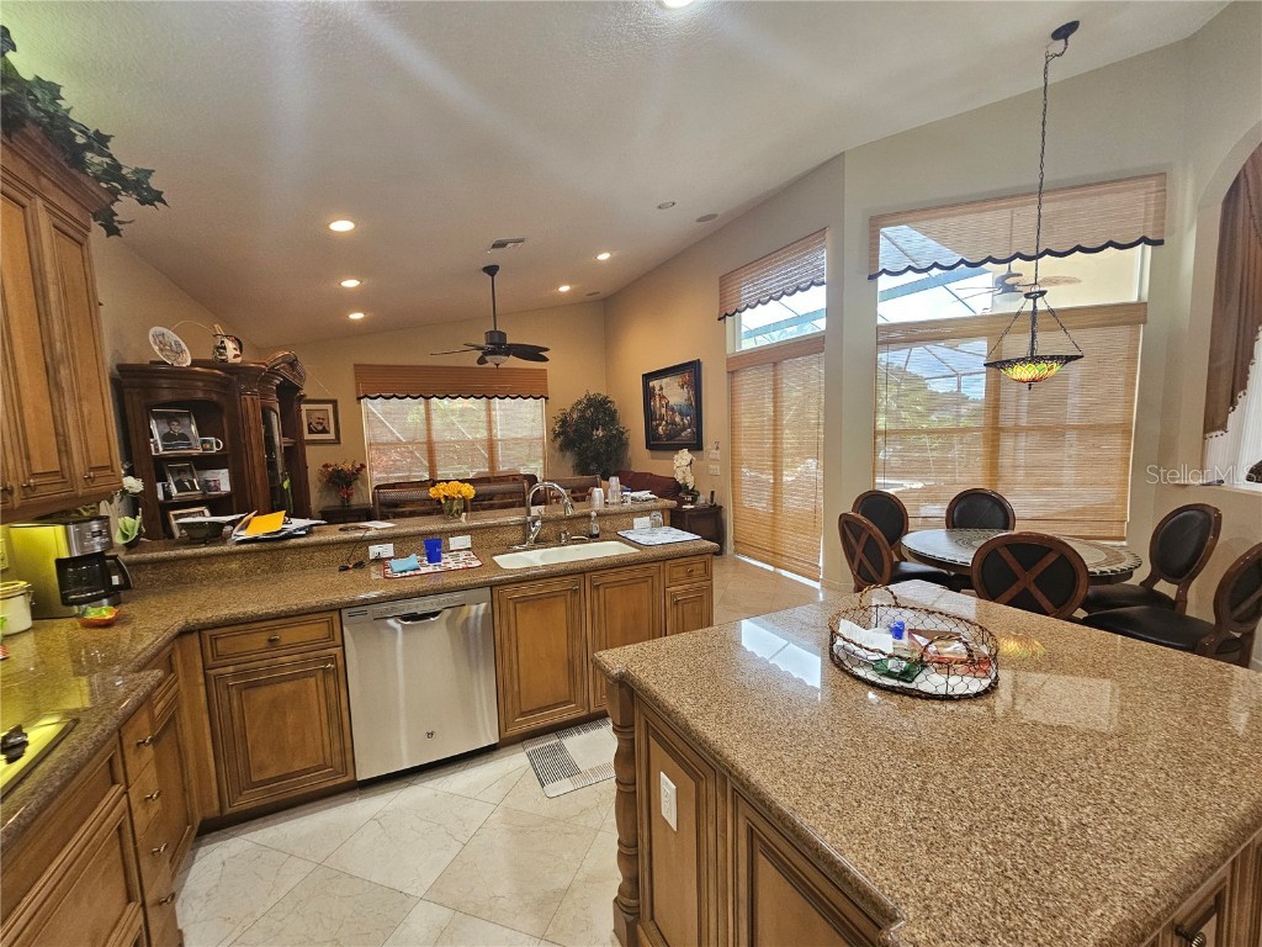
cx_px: 631
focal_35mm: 13
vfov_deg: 89.9
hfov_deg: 106.2
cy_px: 474
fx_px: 474
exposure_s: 1/60
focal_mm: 2.2
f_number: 2.2
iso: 250
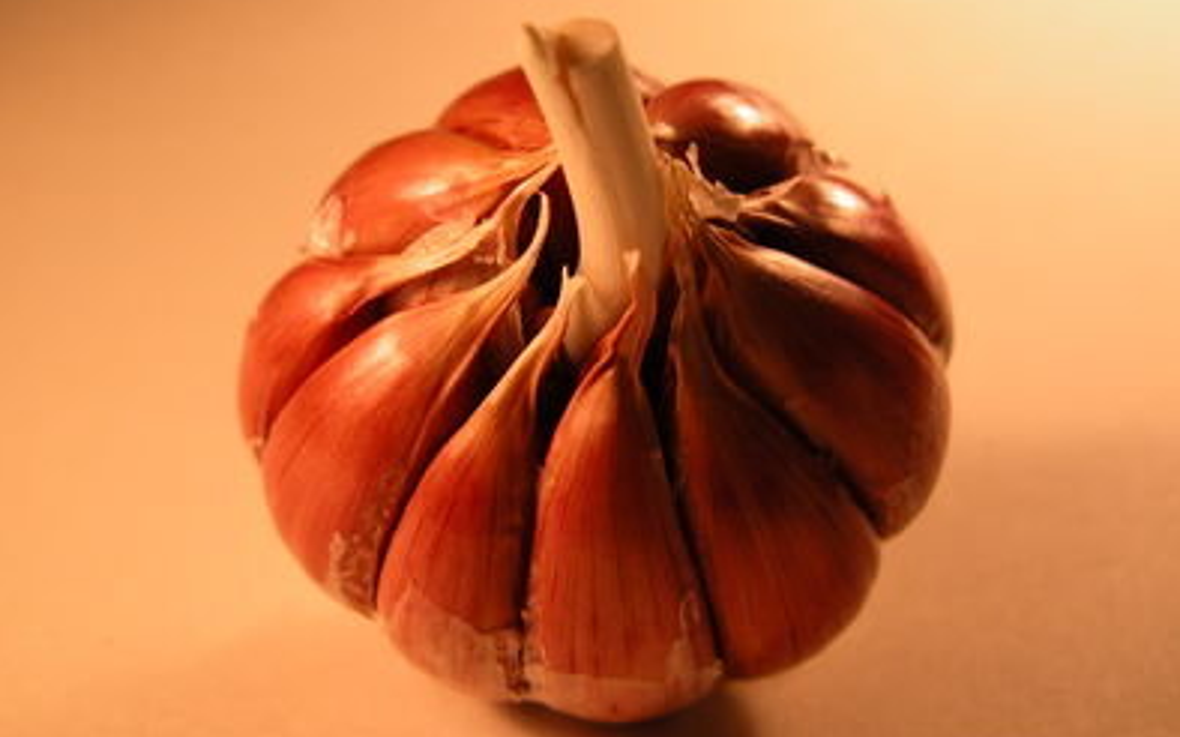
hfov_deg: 24.6
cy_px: 380
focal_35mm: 84
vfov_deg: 15.5
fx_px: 2701
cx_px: 593
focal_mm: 19.9
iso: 100
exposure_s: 1/60.9
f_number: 3.4
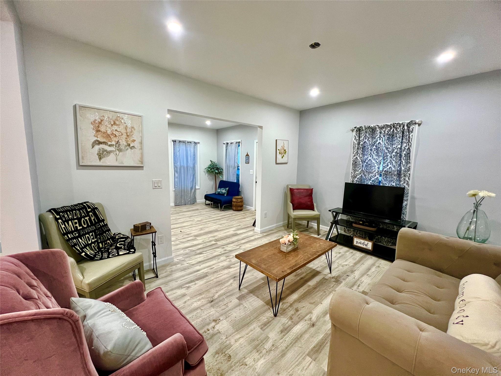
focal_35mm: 13
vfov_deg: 89.9
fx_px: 188
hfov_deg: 106.2
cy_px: 188
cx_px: 250
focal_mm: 1.57
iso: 200
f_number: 1.8
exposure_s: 1/60
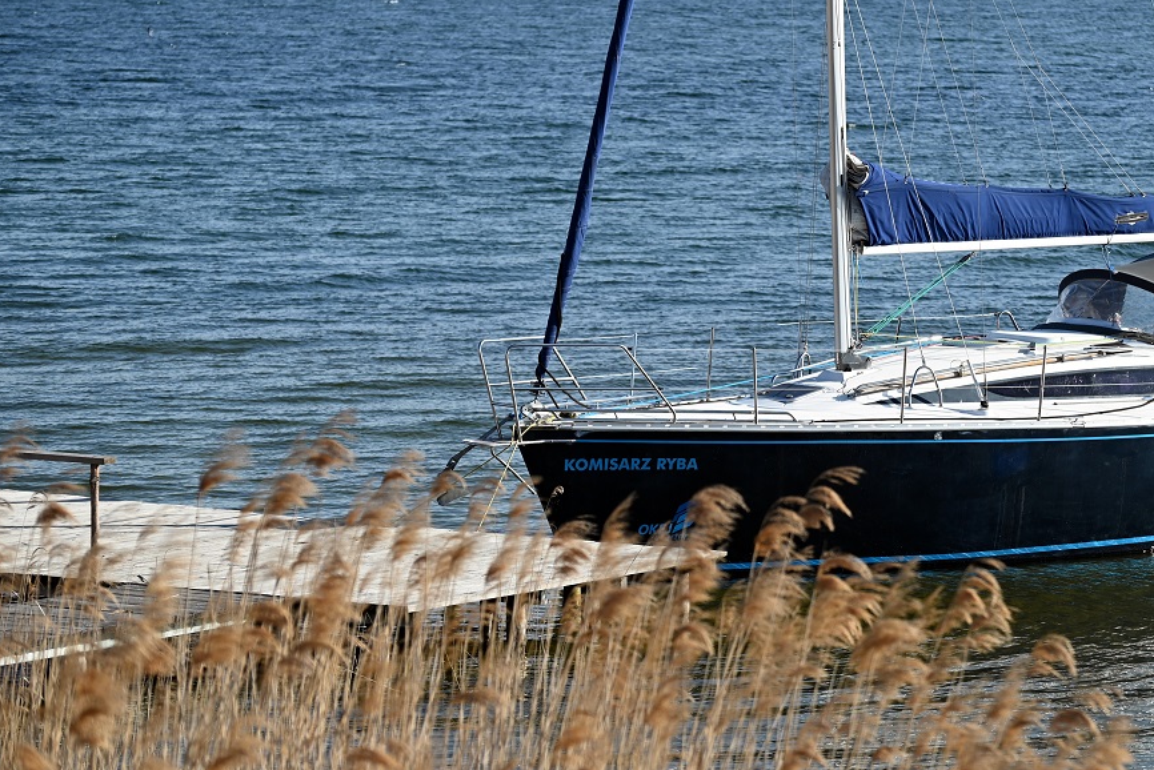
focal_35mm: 169
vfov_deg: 8.1
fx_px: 5419
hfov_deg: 12.1
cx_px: 744
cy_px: 307
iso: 100
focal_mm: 122
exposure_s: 1/500
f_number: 6.3
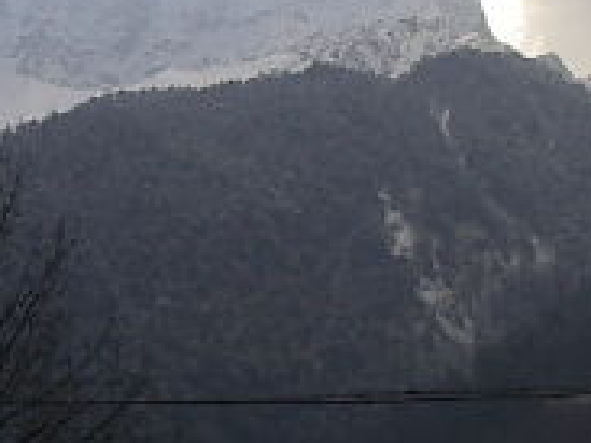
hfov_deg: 13.0
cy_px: 204
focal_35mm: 149
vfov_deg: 9.9
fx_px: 2542
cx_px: -40
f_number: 4.8
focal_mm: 5.8
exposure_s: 1/400
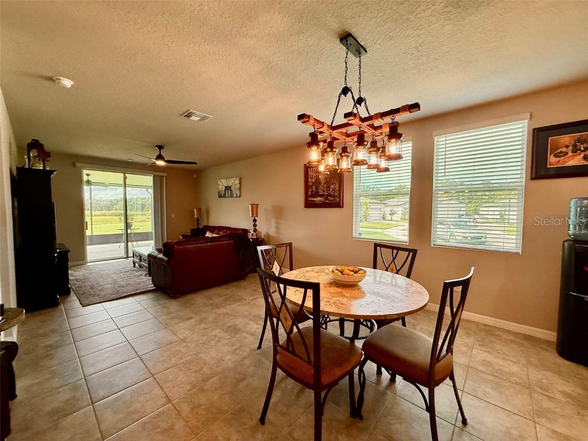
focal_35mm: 14
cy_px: 220
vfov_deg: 85.7
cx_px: 294
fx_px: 238
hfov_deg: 102.1
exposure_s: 1/120
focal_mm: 2.22
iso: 200
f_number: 2.2
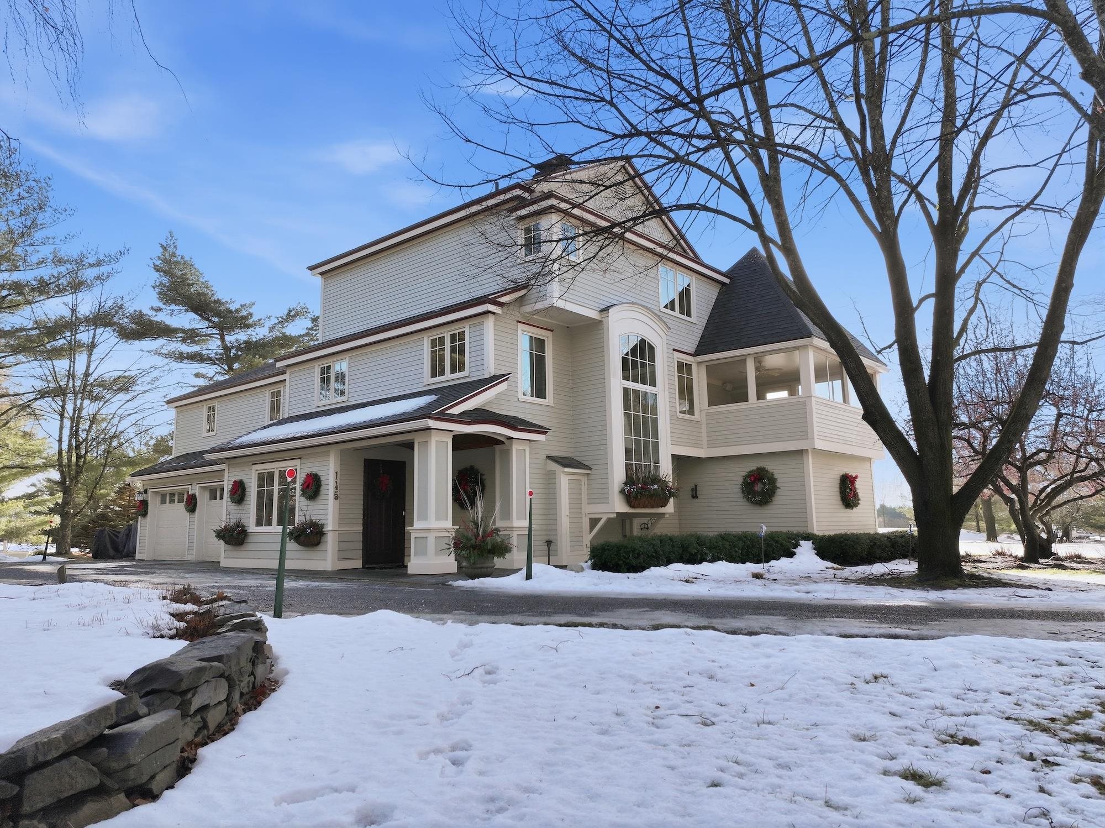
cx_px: 552
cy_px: 414
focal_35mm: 24
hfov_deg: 71.6
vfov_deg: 56.8
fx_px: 766
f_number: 2.8
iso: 410
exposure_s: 1/1600
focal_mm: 12.3
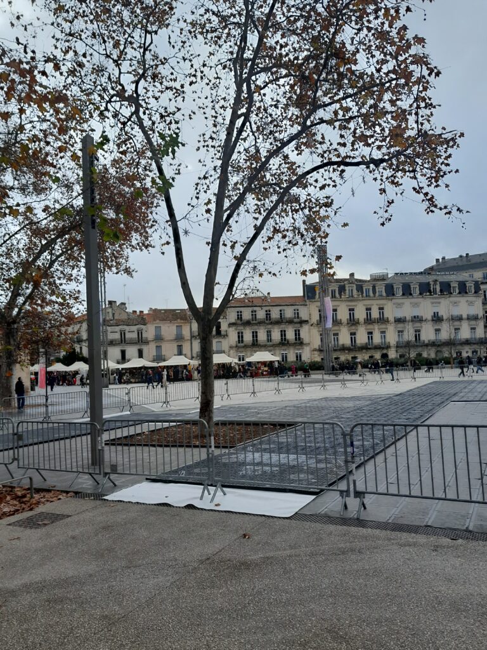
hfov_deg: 53.1
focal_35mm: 26
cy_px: 325
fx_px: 488
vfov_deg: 67.3
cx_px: 244
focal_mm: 4
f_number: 1.8
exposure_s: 1/451
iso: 40
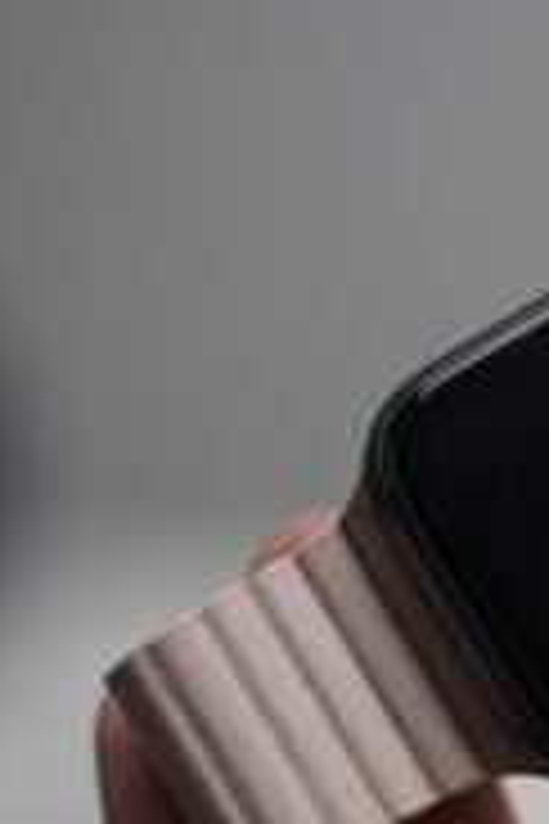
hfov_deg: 8.3
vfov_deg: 12.5
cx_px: 670
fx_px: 3751
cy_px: 417
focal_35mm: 164
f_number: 3.5
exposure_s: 1/80
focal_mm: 75
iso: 800
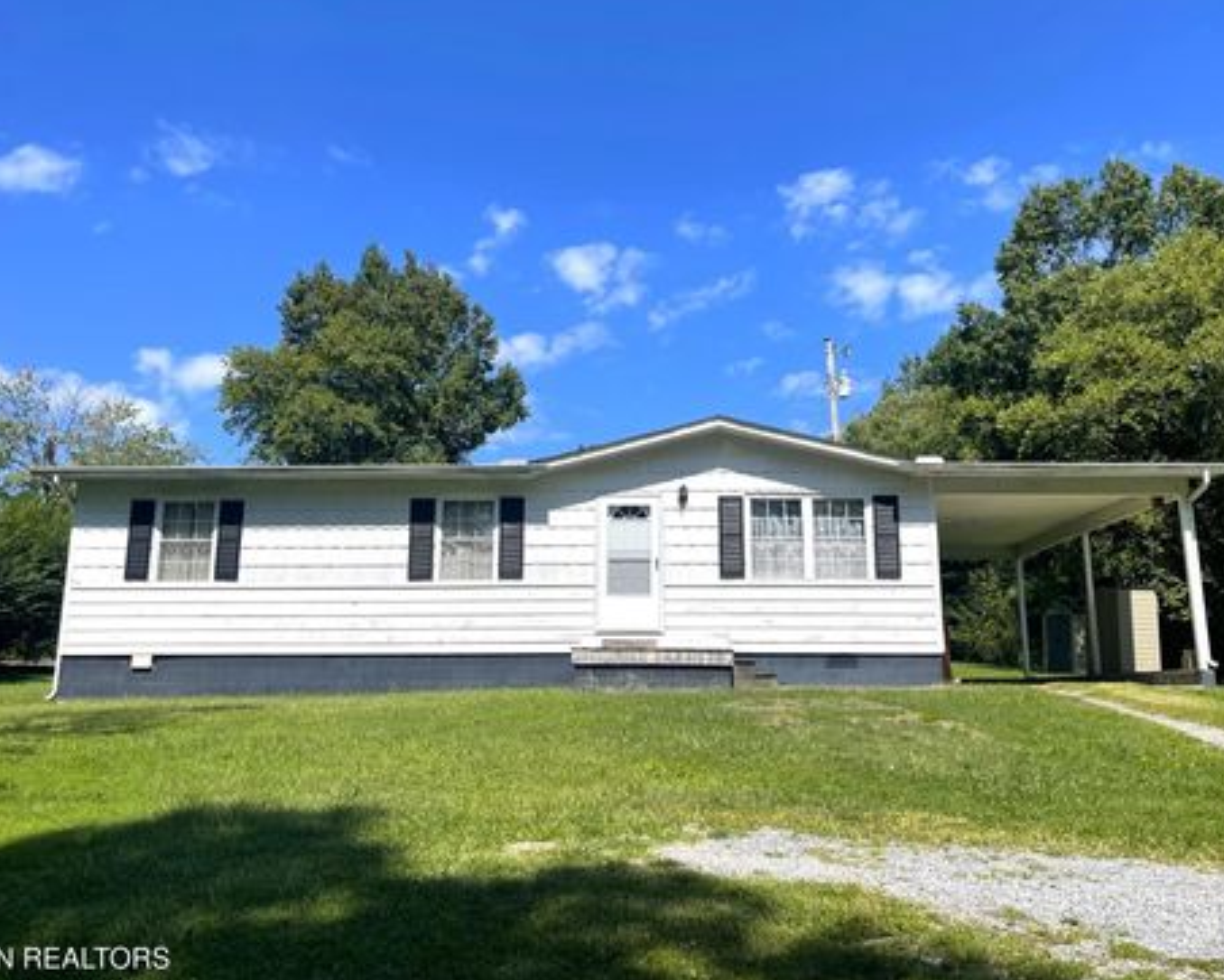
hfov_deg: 64.0
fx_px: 979
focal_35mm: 27
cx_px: 631
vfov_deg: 53.2
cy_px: 497
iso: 32
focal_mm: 5.1
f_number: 1.6
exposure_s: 1/4049
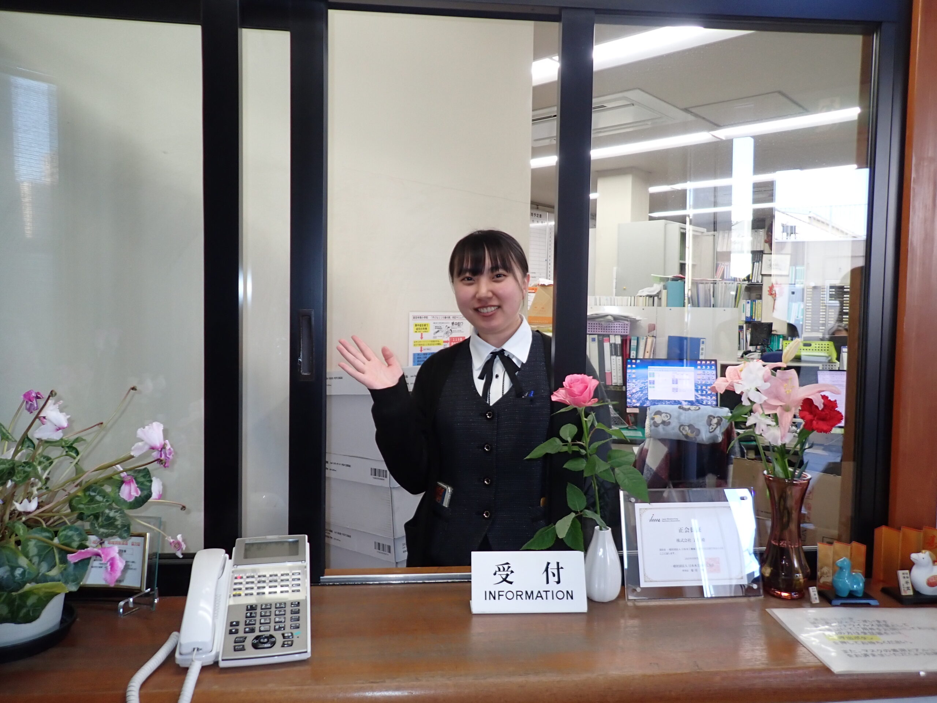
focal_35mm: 25
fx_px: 677
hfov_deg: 69.4
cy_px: 352
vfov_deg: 54.9
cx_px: 468
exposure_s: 1/80
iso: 200
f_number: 2
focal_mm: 4.5
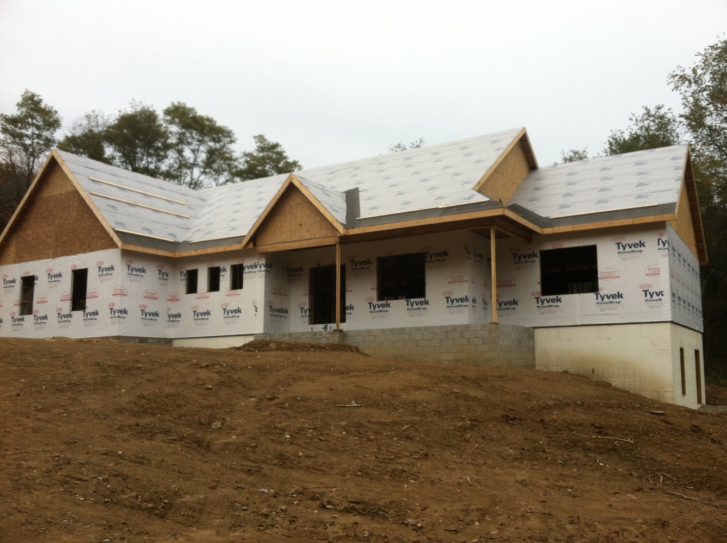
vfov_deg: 40.6
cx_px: 364
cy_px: 272
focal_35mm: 35
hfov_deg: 52.7
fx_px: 734
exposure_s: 1/213
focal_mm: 3.85
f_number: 2.8
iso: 80
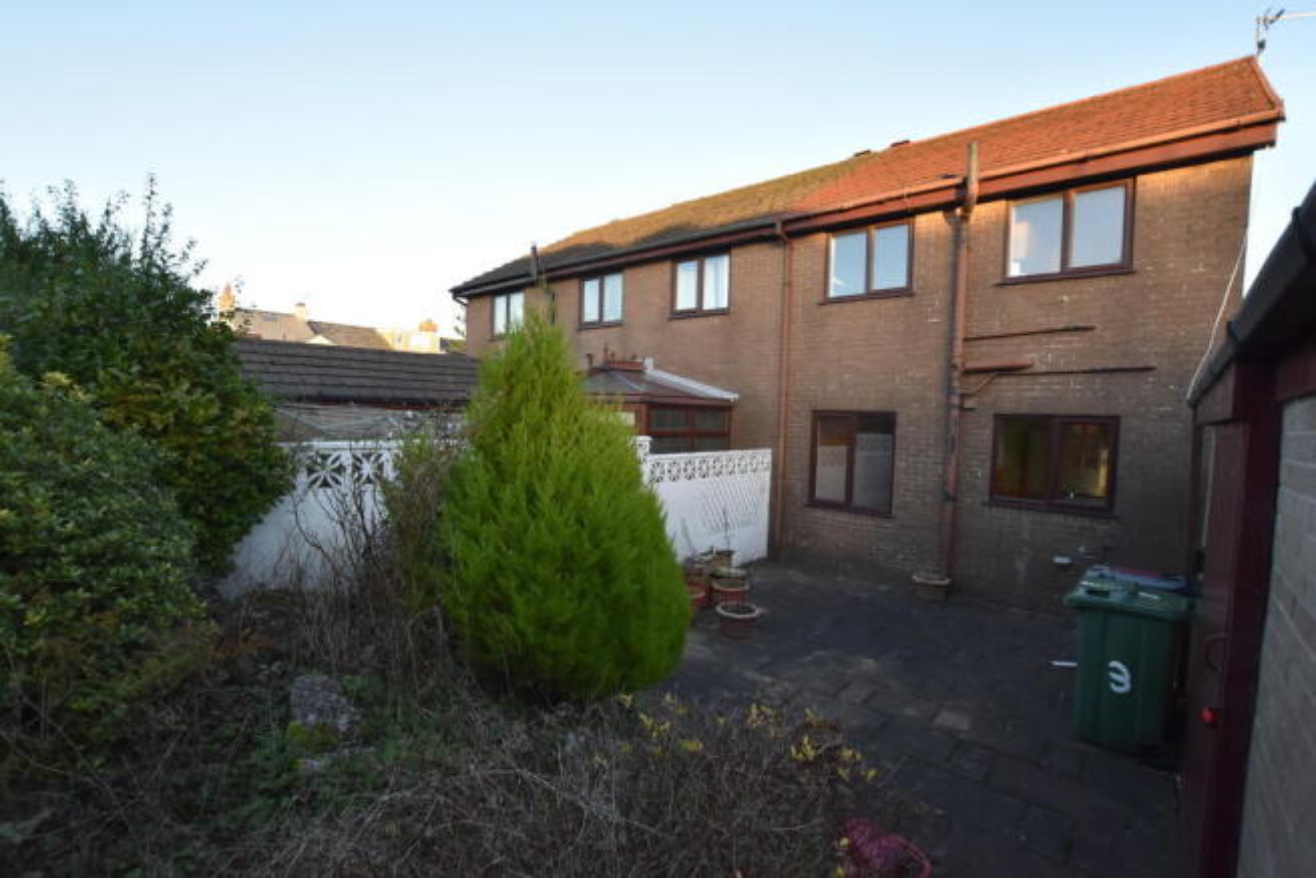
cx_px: 658
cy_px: 439
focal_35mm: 16
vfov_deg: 72.1
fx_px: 603
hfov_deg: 95.0
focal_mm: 11
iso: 800
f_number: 7.1
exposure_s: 1/200
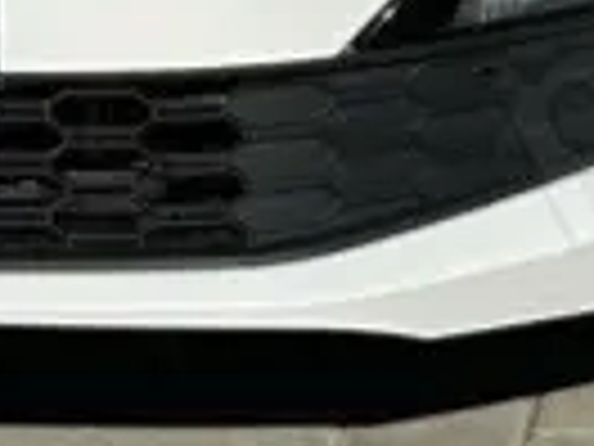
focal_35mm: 242
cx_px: 112
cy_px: -1162
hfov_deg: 8.2
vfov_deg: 5.5
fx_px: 4153
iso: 80
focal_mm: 6.86
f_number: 1.78
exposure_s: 1/8197
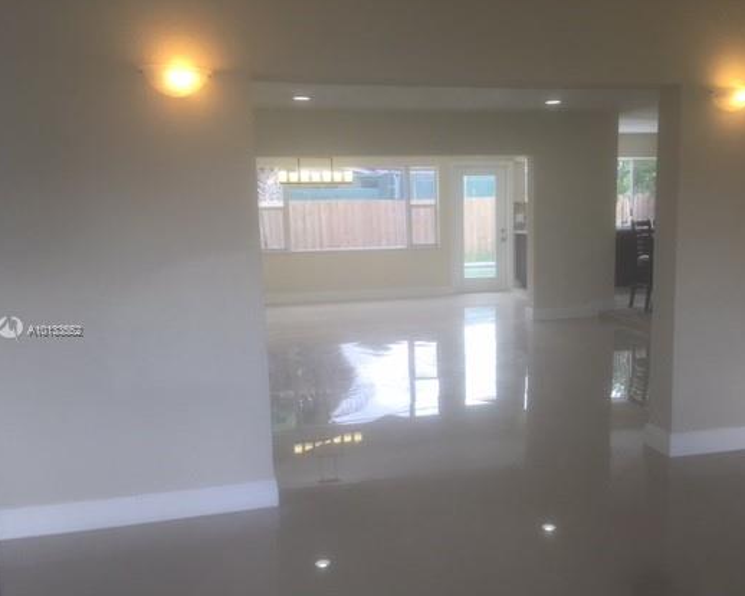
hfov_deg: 51.2
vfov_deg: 42.1
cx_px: 453
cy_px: 331
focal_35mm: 35
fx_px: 771
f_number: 2.2
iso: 40
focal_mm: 4.15
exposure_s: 1/120
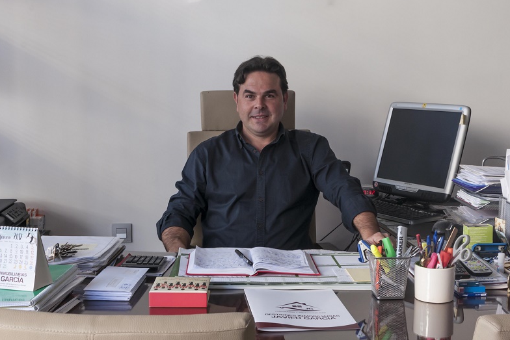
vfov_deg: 25.3
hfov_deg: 37.2
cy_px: 171
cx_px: 254
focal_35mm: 54
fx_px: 758
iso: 200
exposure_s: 1/20
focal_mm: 35
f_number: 9.5
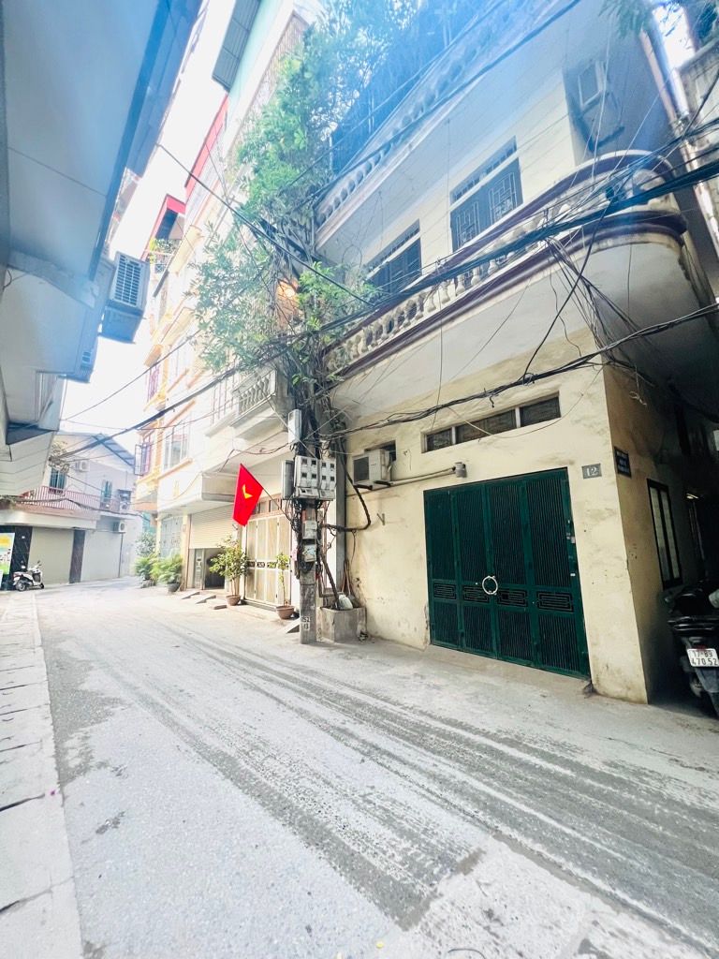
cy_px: 480
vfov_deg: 106.2
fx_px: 360
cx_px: 360
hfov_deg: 89.9
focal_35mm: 13
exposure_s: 1/60
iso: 250
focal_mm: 1.57
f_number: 1.8
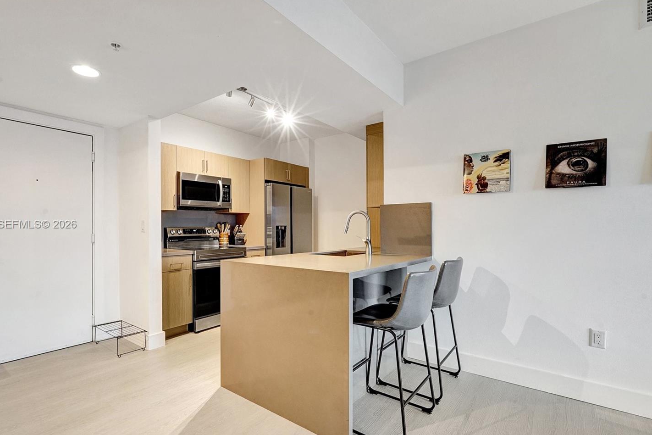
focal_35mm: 18
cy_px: 225
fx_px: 326
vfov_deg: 67.4
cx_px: 300
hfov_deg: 89.8
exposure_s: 1/2
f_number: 13
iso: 640
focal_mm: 16
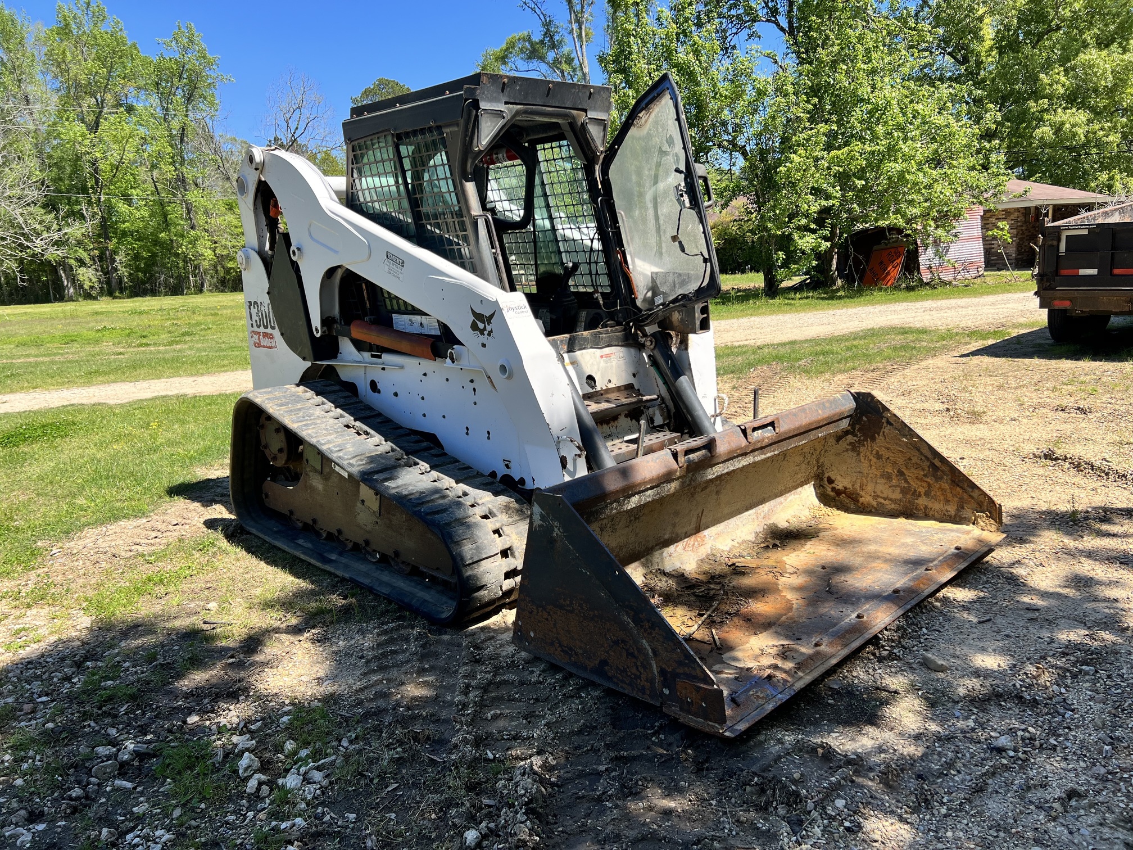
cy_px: 425
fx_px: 851
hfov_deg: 67.3
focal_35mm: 26
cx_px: 566
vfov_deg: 53.1
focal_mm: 5.7
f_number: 1.5
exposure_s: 1/2083
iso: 50
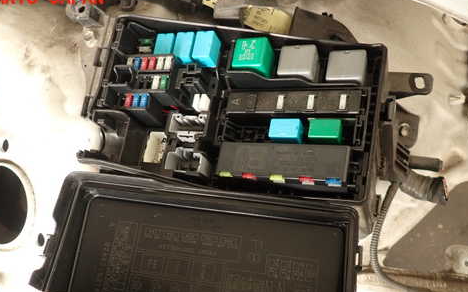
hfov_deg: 56.7
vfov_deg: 36.6
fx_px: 433
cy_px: 210
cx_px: 222
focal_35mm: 34
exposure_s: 1/40
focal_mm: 4.5
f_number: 2
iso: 200
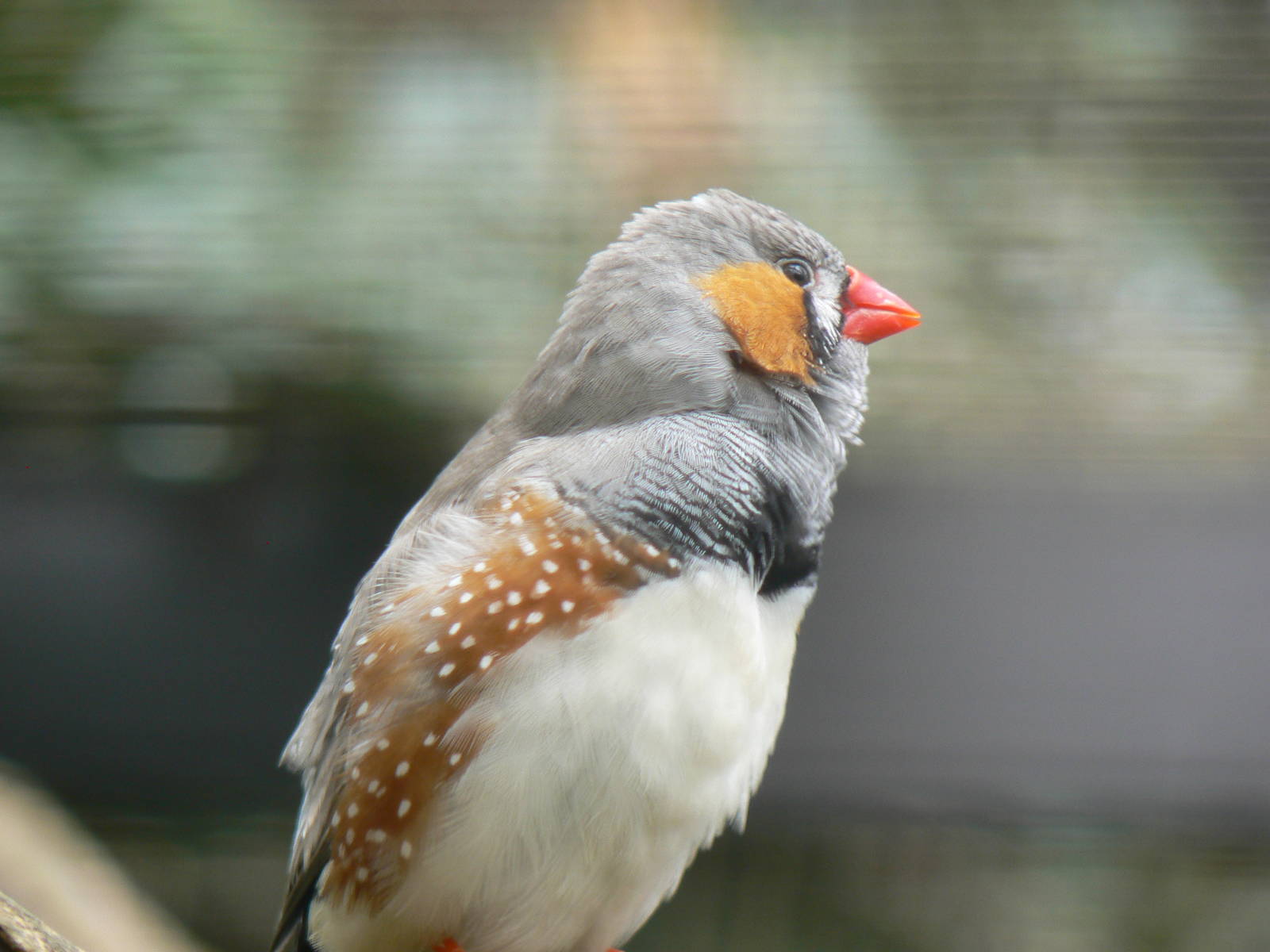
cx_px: 635
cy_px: 476
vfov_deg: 3.4
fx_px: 15849
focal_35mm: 432
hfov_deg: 4.6
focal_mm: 72
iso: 80
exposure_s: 1/80
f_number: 4
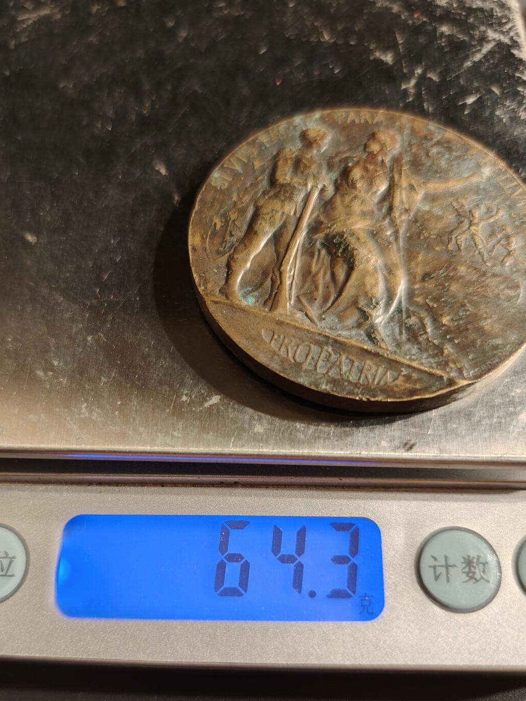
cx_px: 231
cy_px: 448
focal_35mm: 30
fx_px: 608
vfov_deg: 59.0
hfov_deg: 46.7
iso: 250
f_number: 1.6
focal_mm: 6.06
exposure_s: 1/127
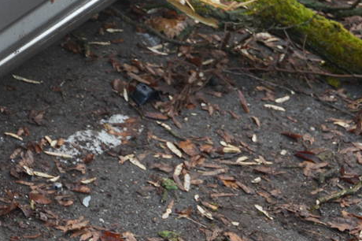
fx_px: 1439
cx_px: -204
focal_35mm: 143
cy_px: -123
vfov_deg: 9.3
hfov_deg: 13.4
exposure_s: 1/60
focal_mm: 34.3
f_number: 4
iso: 125
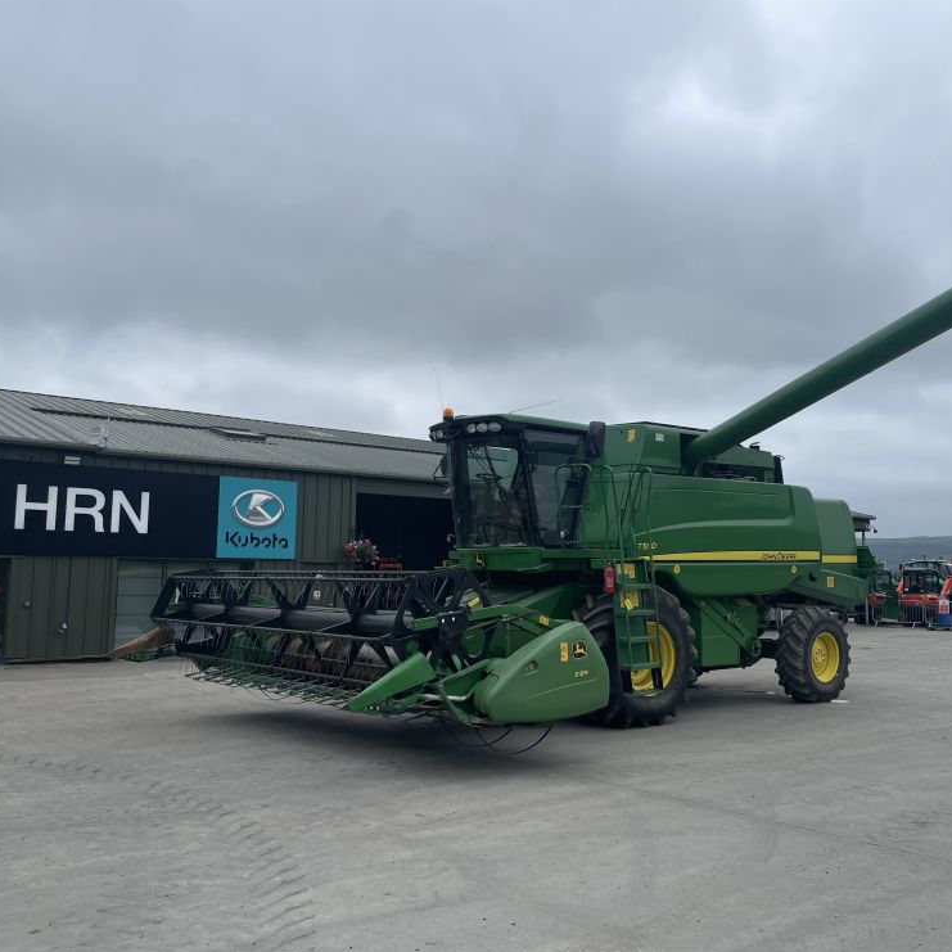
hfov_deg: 52.0
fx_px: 965
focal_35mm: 31
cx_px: 595
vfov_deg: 52.5
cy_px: 473
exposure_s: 1/2020
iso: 32
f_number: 1.6
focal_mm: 4.2
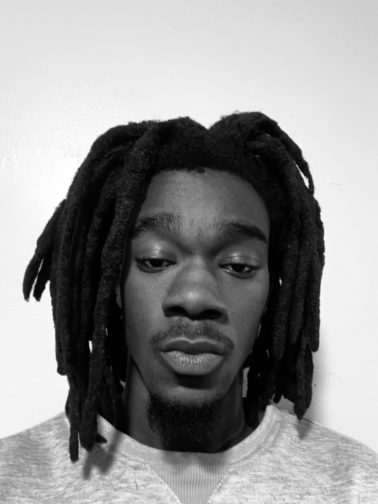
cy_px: 252
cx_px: 189
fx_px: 437
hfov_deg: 46.8
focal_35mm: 30
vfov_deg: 60.0
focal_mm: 2.71
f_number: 2.2
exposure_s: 1/15
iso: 1000
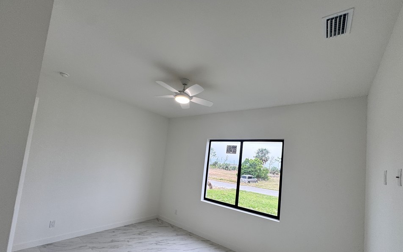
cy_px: 148
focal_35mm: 16
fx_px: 176
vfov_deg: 70.7
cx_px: 203
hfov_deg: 97.8
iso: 80
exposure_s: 1/120
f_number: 2.2
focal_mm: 2.22
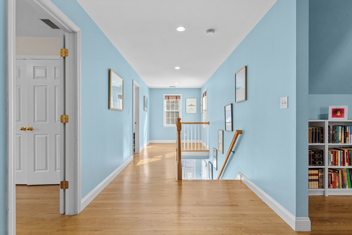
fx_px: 173
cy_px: 118
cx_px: 176
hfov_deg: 91.0
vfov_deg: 68.3
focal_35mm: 18
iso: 1600
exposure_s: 1/15
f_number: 11
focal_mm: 17.7
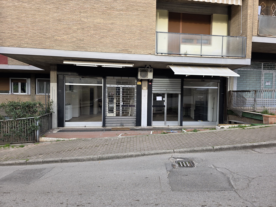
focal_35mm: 23
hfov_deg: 73.9
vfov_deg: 58.9
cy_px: 104
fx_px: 183
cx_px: 138
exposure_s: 1/359
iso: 50
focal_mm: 6.3
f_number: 1.7
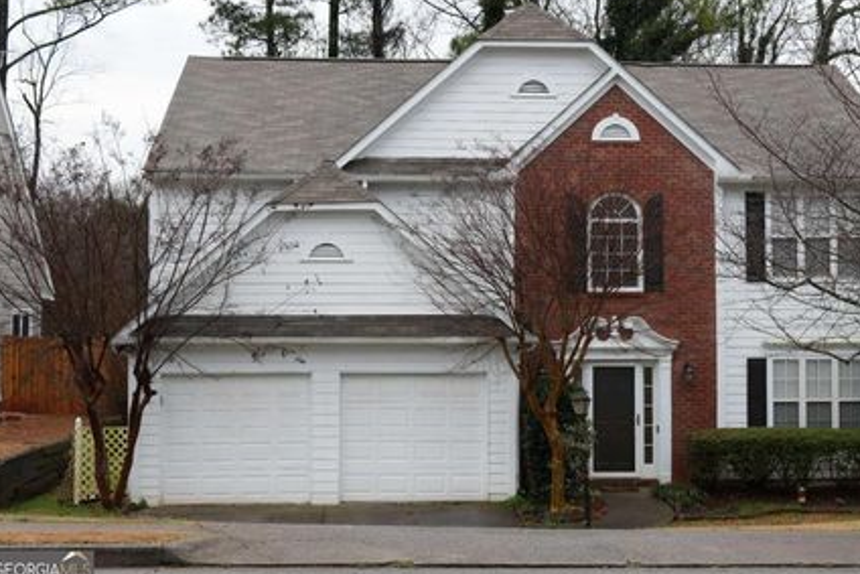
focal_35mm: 53
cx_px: 499
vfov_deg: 25.5
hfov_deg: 37.4
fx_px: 1266
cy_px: 246
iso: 100
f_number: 4
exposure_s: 1/80
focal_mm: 30
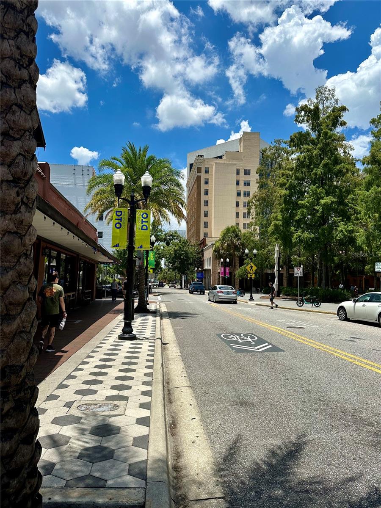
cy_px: 254
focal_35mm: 24
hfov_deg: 56.8
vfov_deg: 71.6
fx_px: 352
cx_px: 190
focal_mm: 6.86
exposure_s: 1/6623
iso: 80
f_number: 1.78
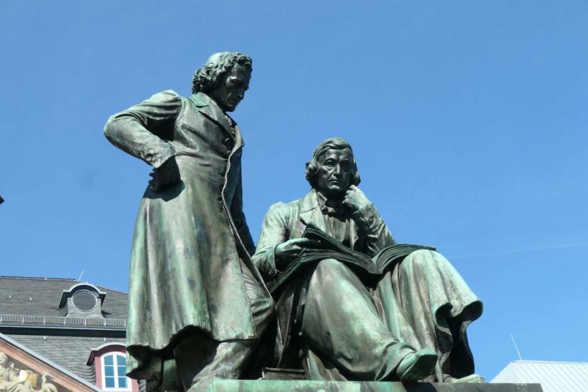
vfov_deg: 25.5
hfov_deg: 37.5
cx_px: 294
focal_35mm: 53
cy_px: 196
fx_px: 865
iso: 200
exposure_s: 1/1000
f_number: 4.3
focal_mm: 19.3
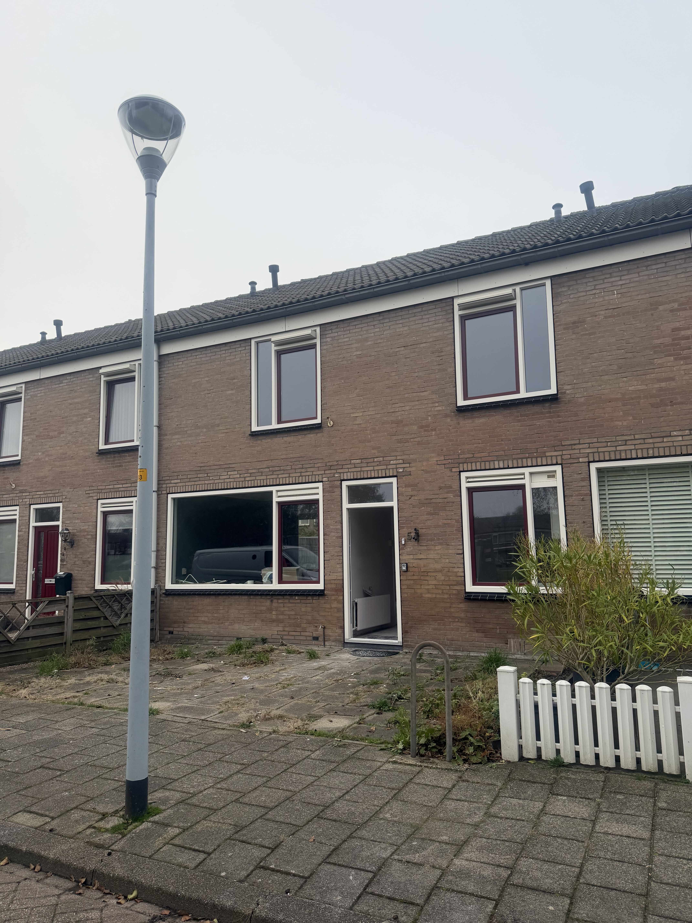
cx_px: 346
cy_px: 462
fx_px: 640
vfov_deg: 71.6
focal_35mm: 24
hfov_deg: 56.8
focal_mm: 6.76
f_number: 1.78
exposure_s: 1/1075
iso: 80
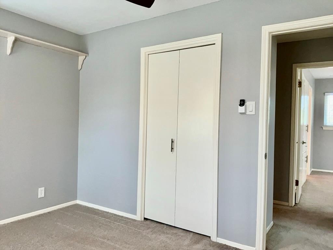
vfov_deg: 51.4
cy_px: 125
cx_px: 166
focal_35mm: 27
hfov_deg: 65.3
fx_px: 260
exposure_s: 1/100
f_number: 1.8
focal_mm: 3
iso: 80
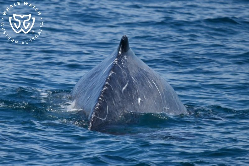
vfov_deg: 2.3
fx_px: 4149
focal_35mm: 600
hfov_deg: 3.4
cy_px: 83
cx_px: 124
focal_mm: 600
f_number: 6.3
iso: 1000
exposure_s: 1/8000
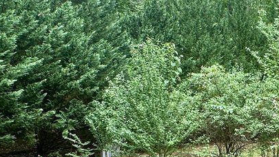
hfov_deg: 33.3
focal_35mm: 57
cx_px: 283
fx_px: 422
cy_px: 192
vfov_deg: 19.7
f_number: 2.2
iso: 64
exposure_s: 1/99
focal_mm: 2.22
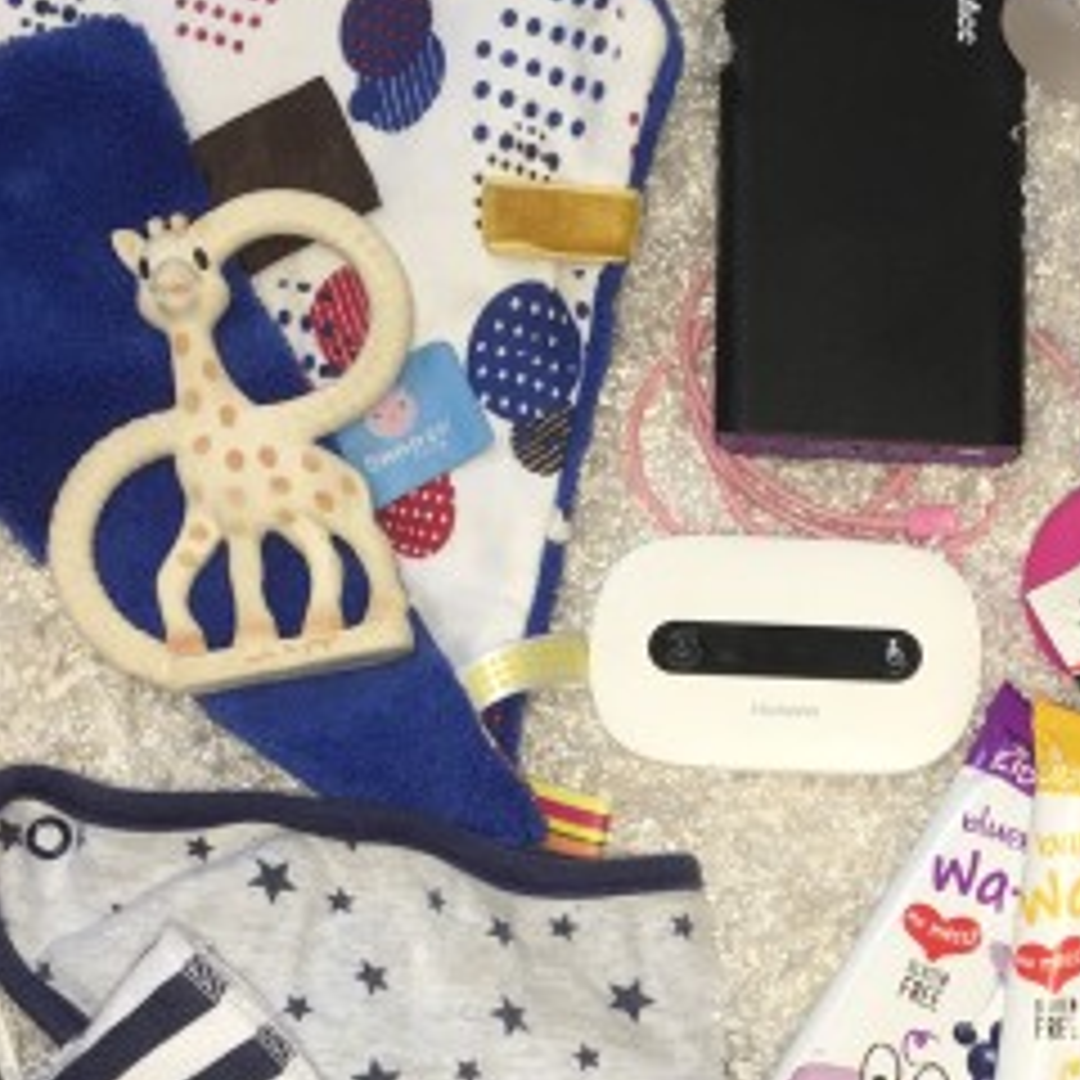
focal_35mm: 82
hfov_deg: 20.6
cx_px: 999
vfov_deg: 20.6
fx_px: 2894
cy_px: 1012
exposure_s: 1/33
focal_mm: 4.15
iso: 50
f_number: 2.2
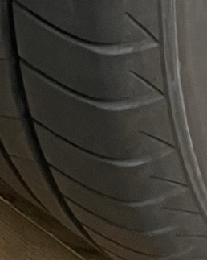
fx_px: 1234
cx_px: 118
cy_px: -431
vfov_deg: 10.0
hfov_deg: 9.6
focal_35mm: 161
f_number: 1.6
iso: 320
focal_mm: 4.2
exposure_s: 1/50
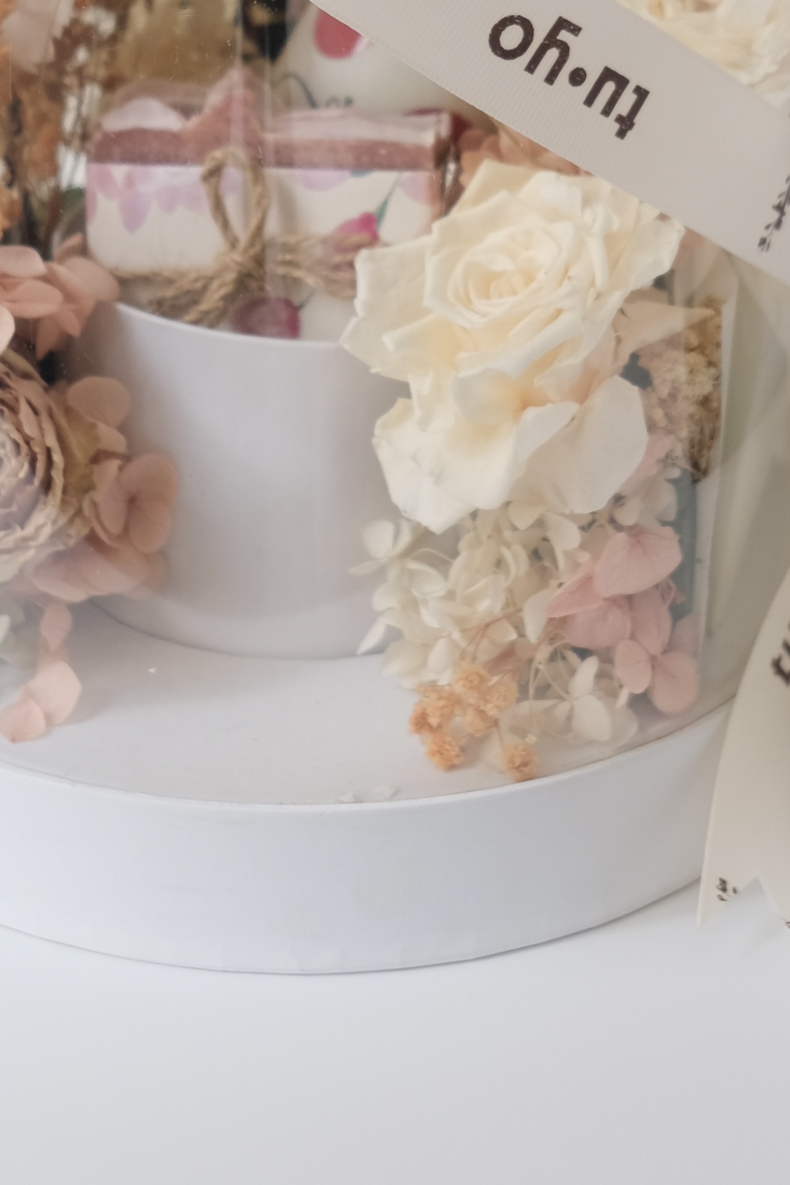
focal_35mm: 71
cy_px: 74
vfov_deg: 27.2
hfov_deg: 19.2
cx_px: 443
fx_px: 2338
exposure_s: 1/75
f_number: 2.8
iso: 160
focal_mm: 16
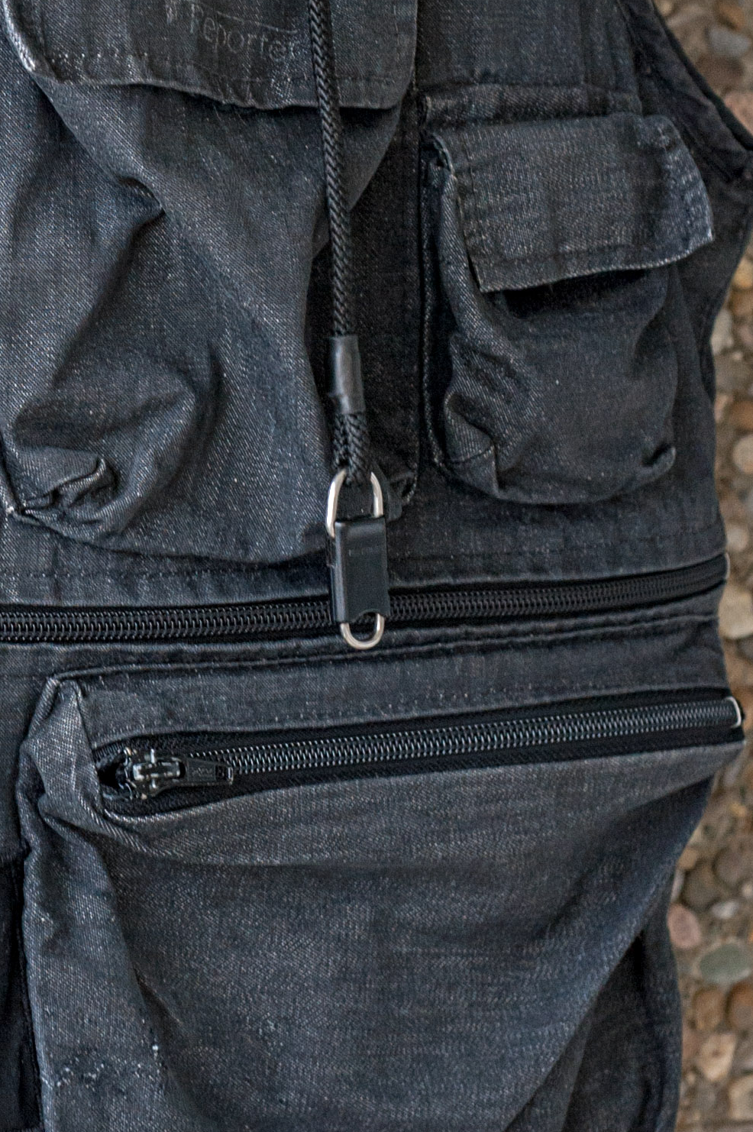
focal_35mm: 158
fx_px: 4964
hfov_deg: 8.5
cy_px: 77
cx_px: -239
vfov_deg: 12.9
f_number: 5.6
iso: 640
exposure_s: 1/60
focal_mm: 55
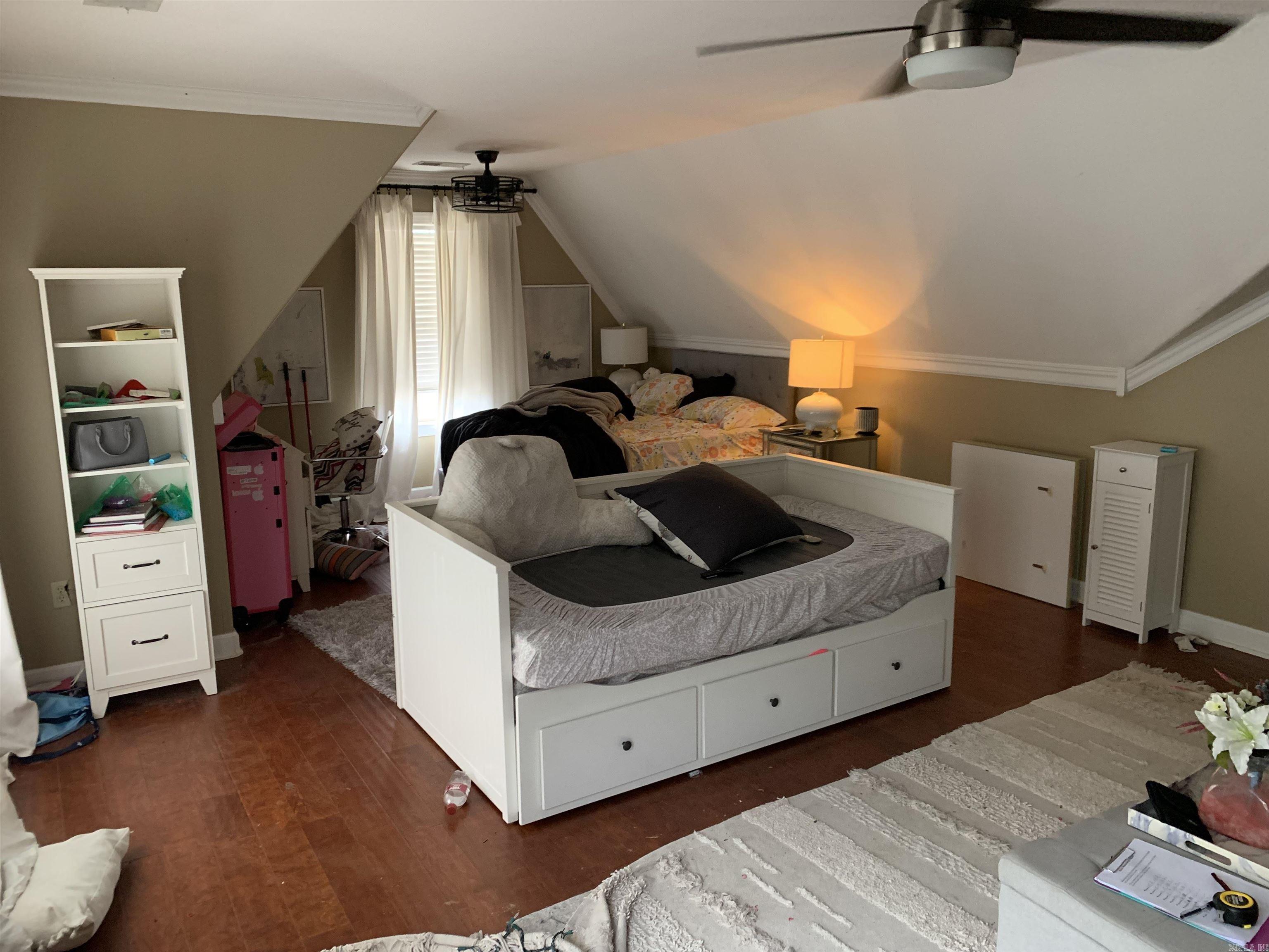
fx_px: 953
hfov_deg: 67.3
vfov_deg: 53.1
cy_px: 476
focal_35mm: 26
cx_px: 634
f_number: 1.8
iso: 320
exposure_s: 1/60
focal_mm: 4.25
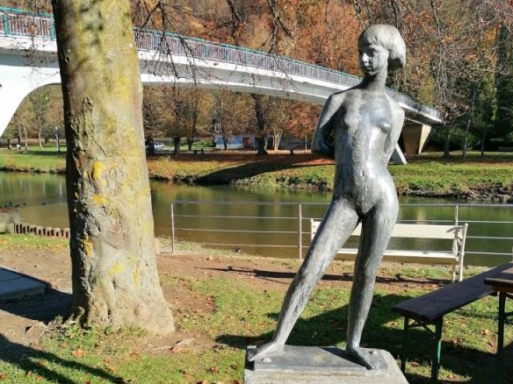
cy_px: 229
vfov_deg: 38.5
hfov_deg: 50.1
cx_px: 260
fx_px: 548
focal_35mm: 37
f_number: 1.8
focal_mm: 4.75
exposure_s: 1/1056
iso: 50
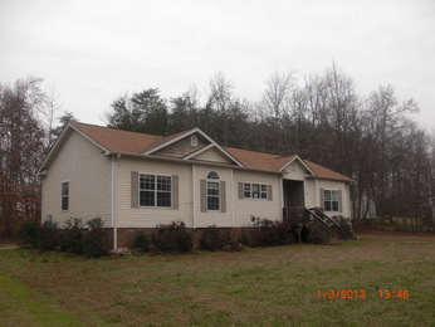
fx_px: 453
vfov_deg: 39.7
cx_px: 218
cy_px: 164
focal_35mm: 36
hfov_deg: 51.3
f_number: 2.8
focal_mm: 6.3
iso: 50
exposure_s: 1/250
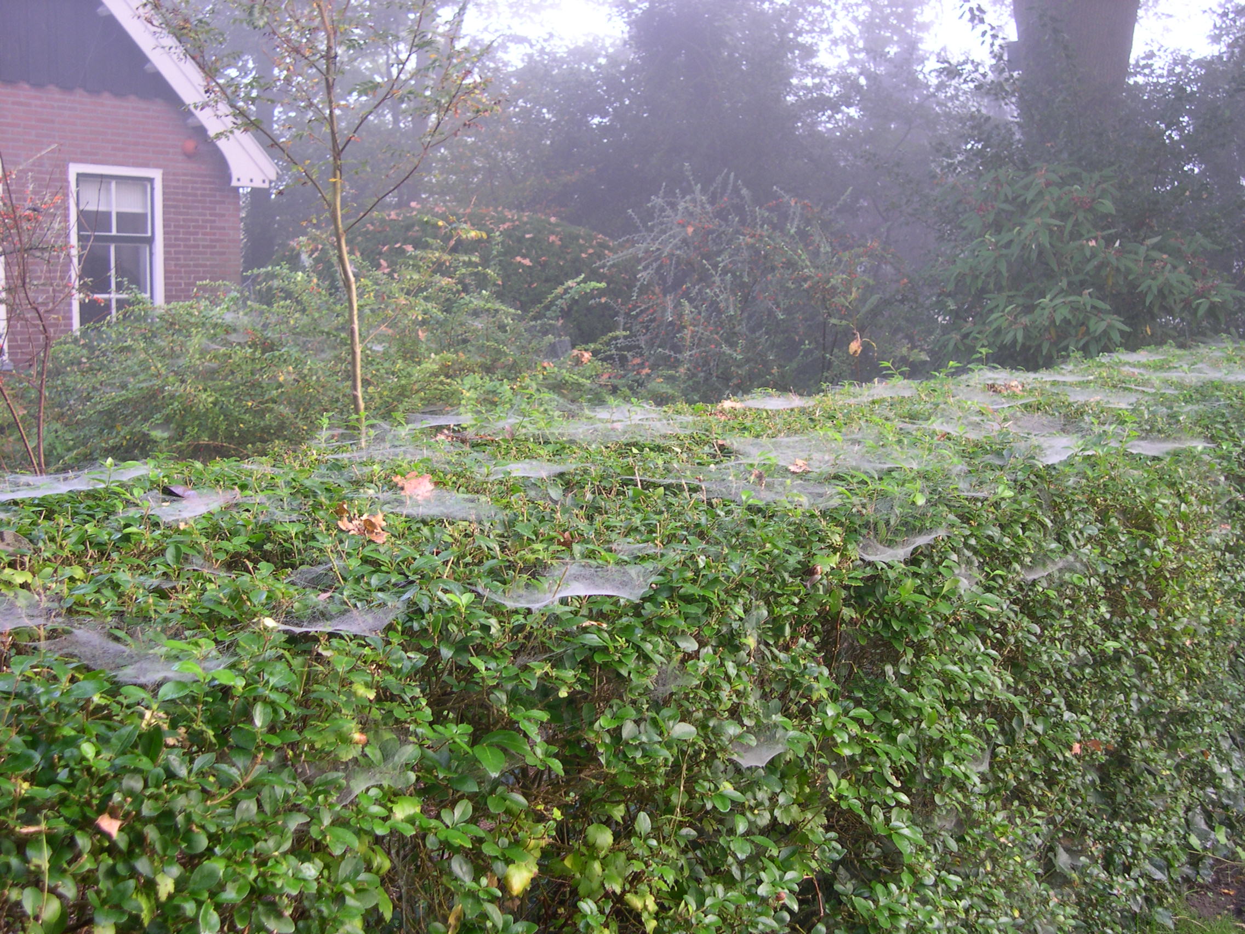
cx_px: 622
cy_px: 467
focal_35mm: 38
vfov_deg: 37.7
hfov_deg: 49.0
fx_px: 1367
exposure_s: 1/43.6
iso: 100
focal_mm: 8
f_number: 2.8
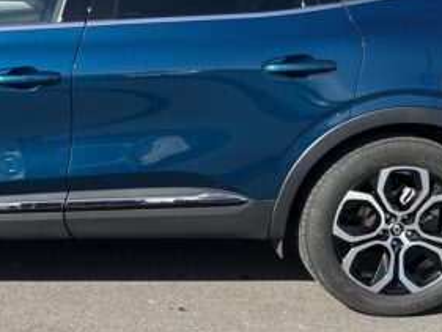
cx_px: 47
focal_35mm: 74
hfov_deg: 25.5
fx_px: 945
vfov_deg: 19.8
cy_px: 104
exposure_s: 1/2268
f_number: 1.6
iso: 50
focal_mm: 5.1
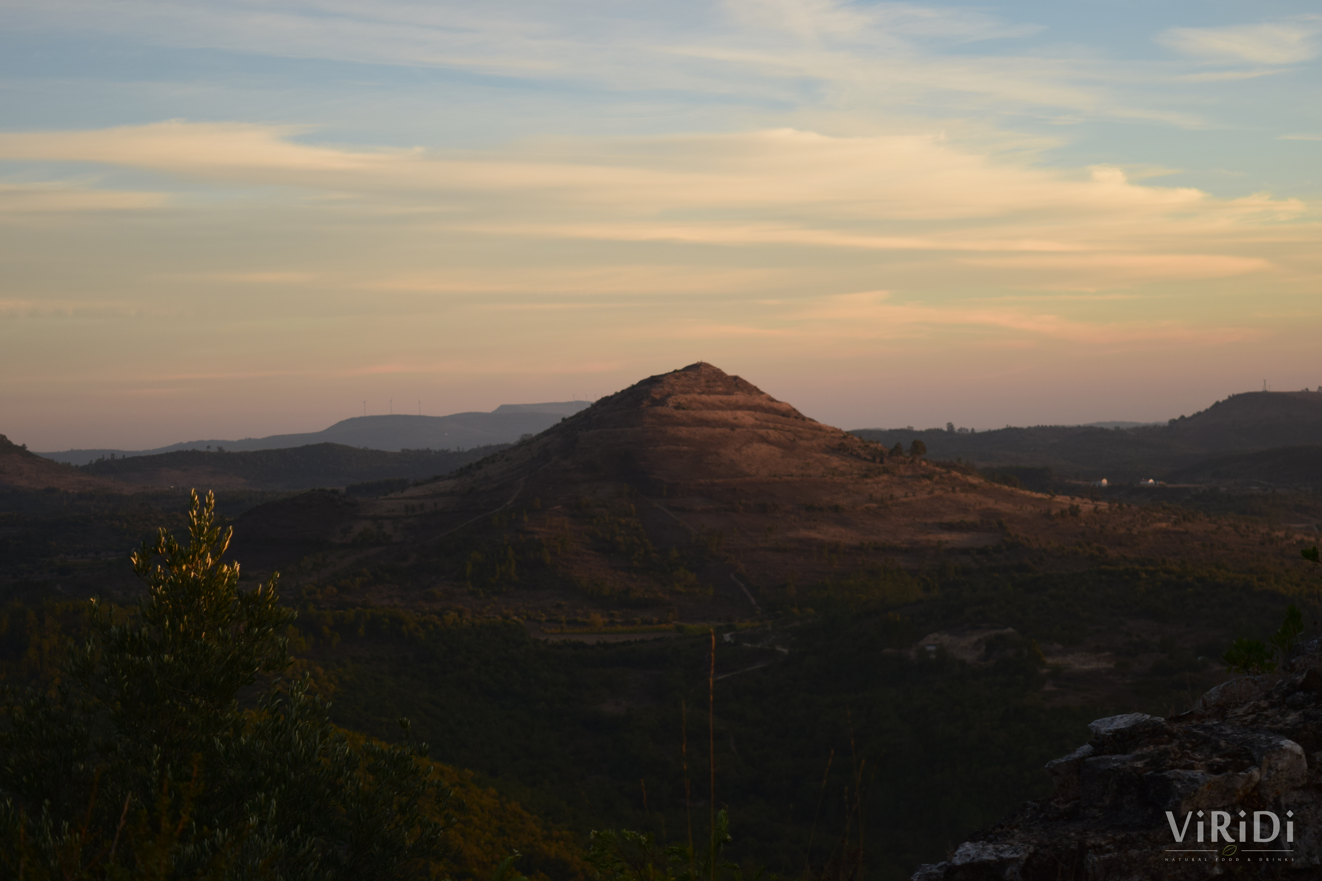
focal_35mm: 82
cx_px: 661
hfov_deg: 24.6
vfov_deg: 16.6
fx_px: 3029
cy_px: 440
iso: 200
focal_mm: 55
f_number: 6.3
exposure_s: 1/200
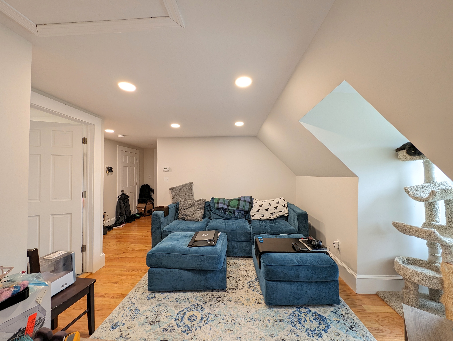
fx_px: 157
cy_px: 170
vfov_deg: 94.6
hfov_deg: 110.5
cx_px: 226
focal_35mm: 12
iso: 93
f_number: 1.95
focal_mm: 2.23
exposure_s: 1/34.8
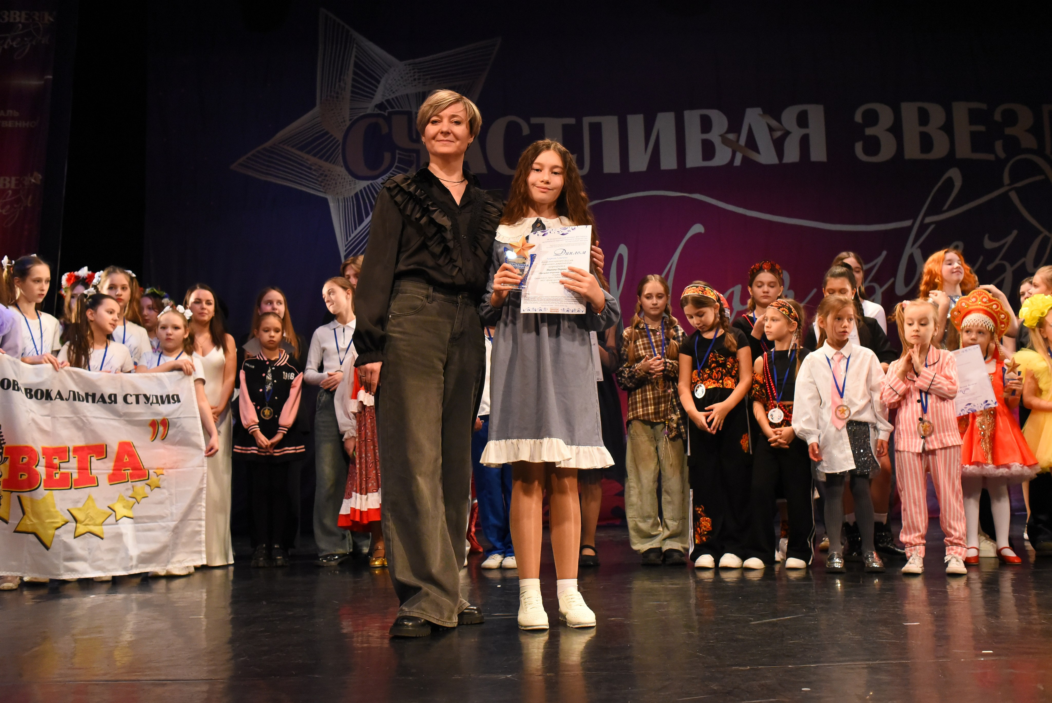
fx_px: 1023
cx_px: 526
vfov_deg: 37.9
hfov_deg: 54.4
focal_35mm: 35
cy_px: 352
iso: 5000
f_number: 6.3
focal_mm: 35
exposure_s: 1/250
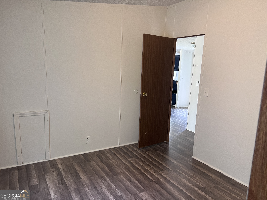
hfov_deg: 67.3
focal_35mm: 26
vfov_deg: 53.1
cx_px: 134
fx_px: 201
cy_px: 100
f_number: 1.5
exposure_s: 1/60
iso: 100
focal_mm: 5.7
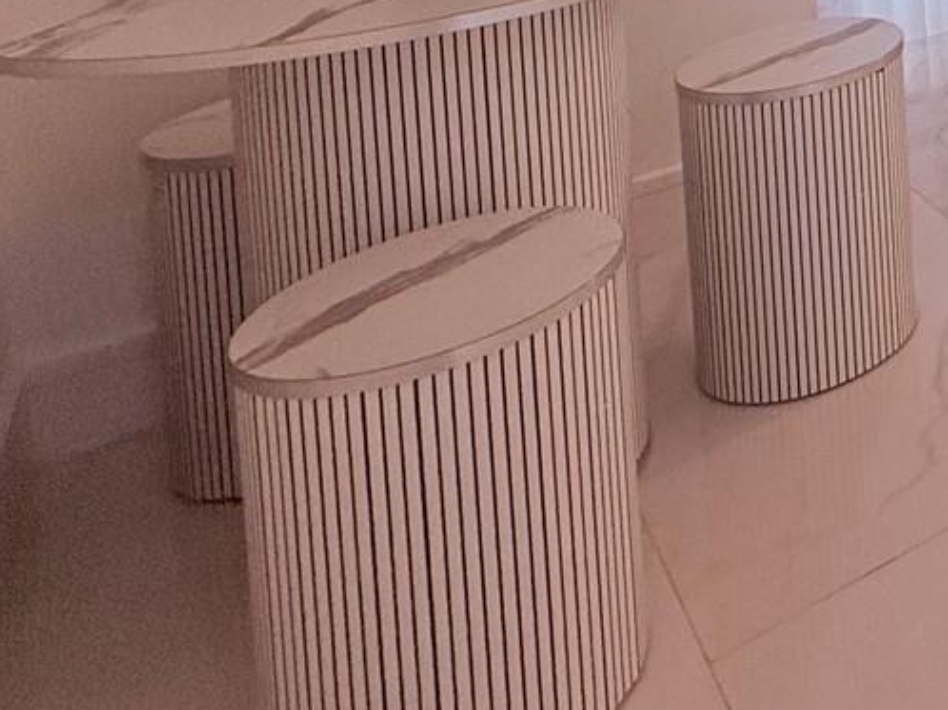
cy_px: -345
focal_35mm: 45
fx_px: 1232
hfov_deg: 28.2
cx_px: 1412
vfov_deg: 24.9
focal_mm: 2.22
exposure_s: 1/120
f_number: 2.2
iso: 200
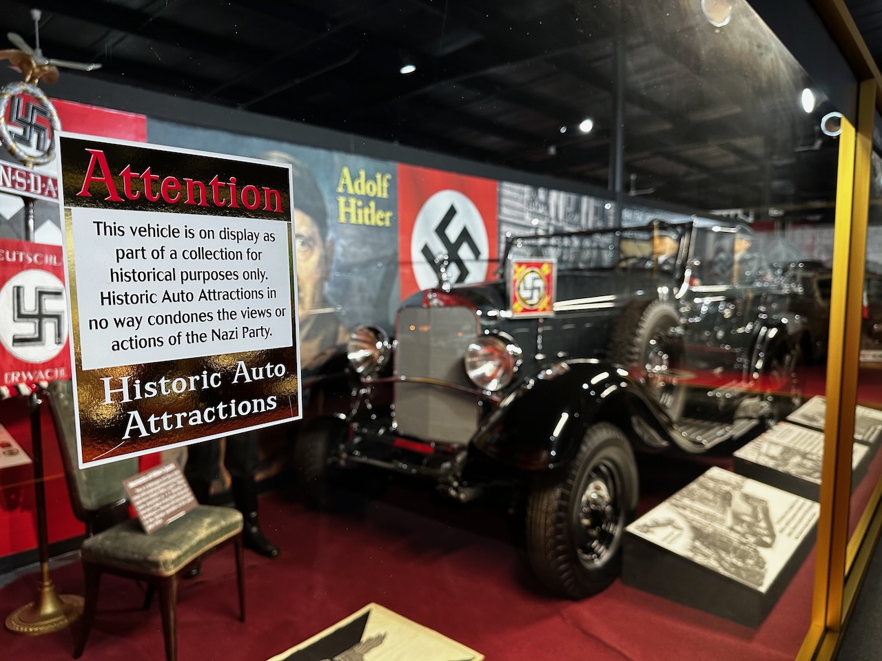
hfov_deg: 71.6
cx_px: 441
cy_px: 330
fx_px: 612
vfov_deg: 56.8
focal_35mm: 24
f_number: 1.78
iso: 200
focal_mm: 6.86
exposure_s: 1/60
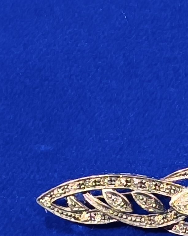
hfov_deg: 7.8
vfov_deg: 9.8
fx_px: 1370
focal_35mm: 197
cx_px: 177
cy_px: 180
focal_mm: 6.57
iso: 2500
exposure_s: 1/1250
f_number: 1.6
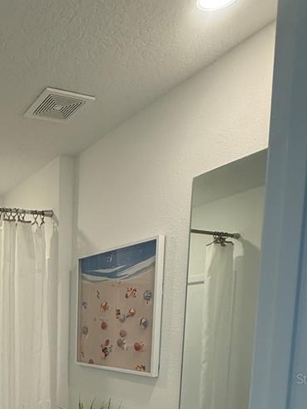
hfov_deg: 36.4
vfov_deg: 47.6
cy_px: 378
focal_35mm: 34
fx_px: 402
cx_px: -17
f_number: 2.2
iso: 160
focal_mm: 2.22
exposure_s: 1/120
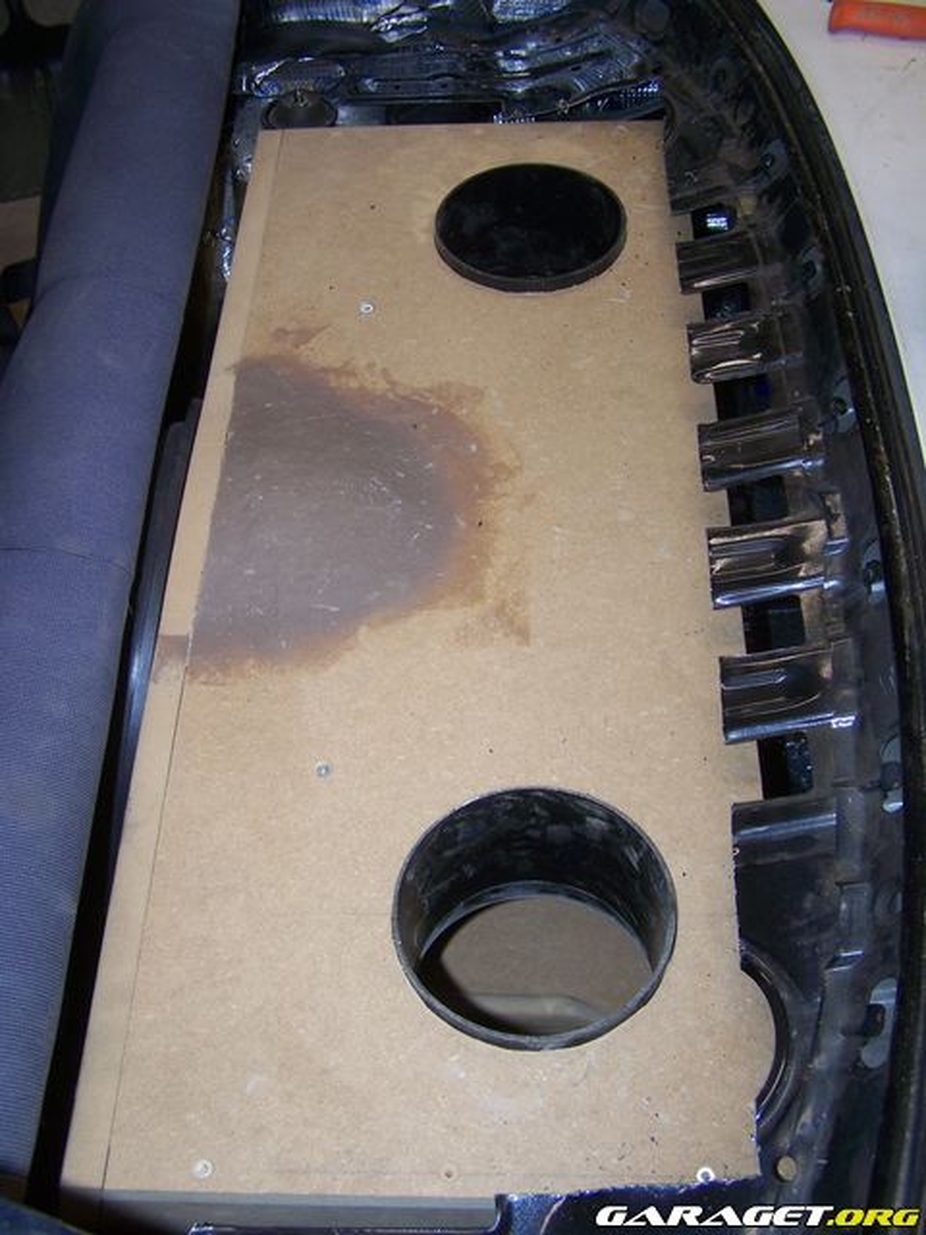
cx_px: 463
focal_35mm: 38
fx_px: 1355
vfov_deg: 49.0
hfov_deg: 37.7
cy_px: 618
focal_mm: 6.3
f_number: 2.8
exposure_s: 1/60
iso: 80
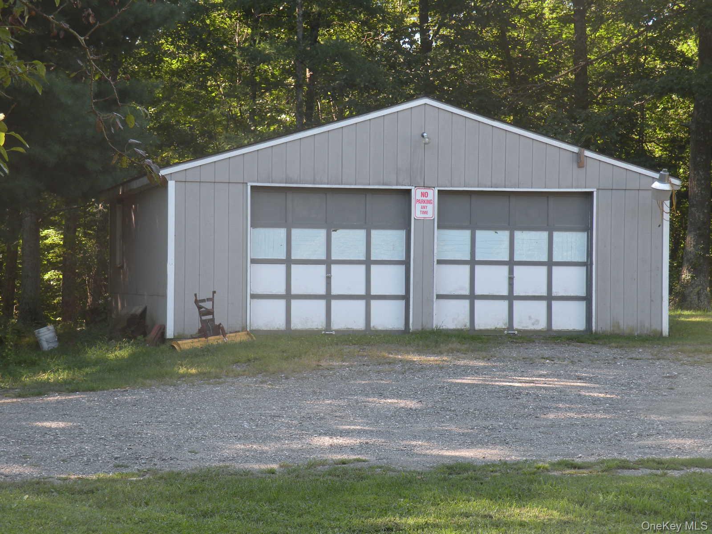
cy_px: 267
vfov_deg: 15.9
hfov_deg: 21.1
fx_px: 1913
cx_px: 356
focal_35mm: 93
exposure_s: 1/79.2
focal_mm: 16.4
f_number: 4
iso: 64
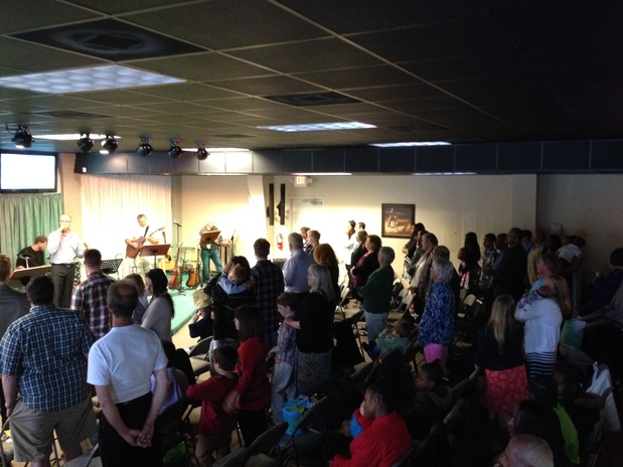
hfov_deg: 52.6
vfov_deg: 40.7
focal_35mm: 35
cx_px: 312
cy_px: 234
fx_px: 630
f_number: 2.4
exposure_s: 1/15
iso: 400
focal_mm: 4.28
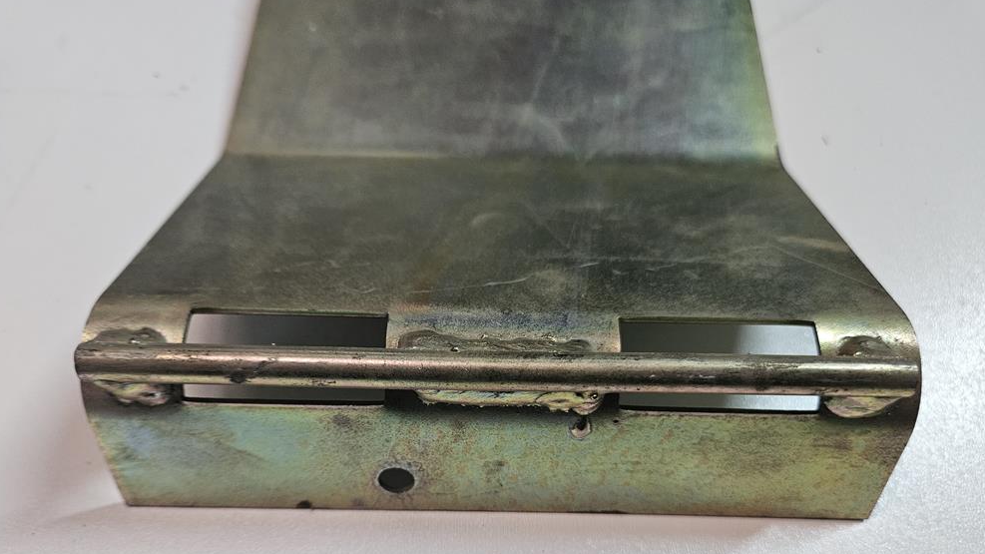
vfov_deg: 43.7
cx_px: 501
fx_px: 679
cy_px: 374
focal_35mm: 26
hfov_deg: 71.9
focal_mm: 5.4
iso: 640
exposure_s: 1/142
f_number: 1.8
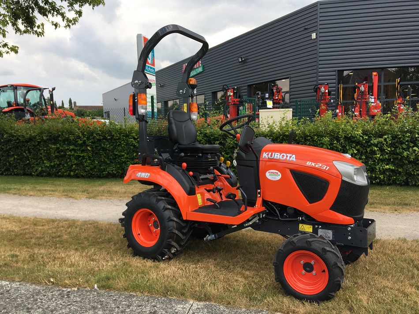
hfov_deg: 61.7
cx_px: 210
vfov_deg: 48.2
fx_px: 351
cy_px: 157
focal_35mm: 29
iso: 25
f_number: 2.2
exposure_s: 1/392
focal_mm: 4.15
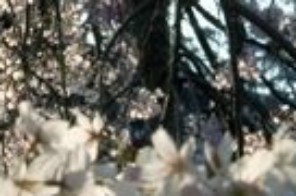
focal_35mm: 2389
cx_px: -474
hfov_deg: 0.9
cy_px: -119
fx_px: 19597
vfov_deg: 0.6
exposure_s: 1/80
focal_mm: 270
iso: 200
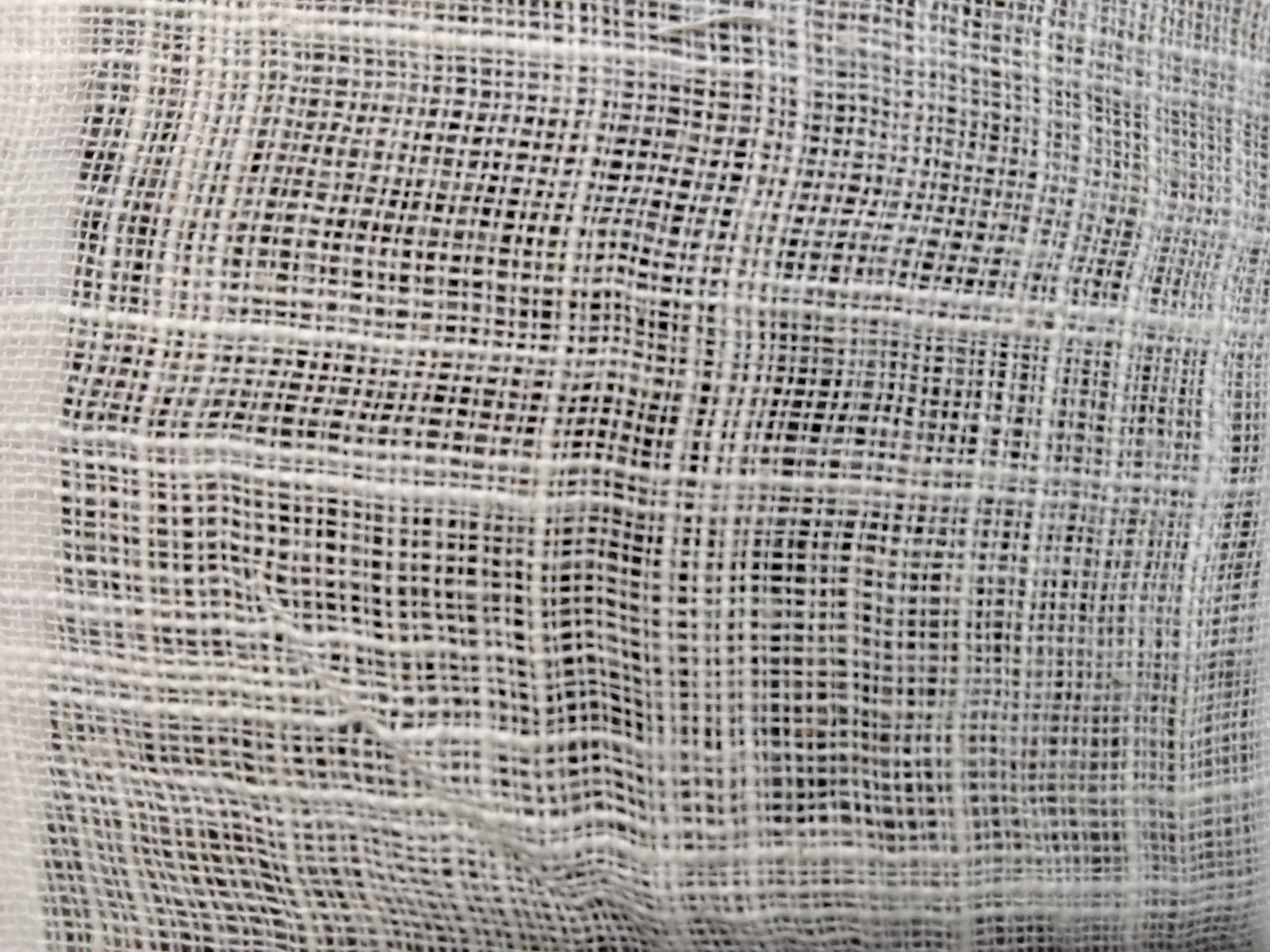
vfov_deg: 53.1
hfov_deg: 67.3
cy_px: 476
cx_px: 635
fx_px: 954
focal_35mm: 26
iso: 200
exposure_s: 1/50
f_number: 2
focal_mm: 2.78
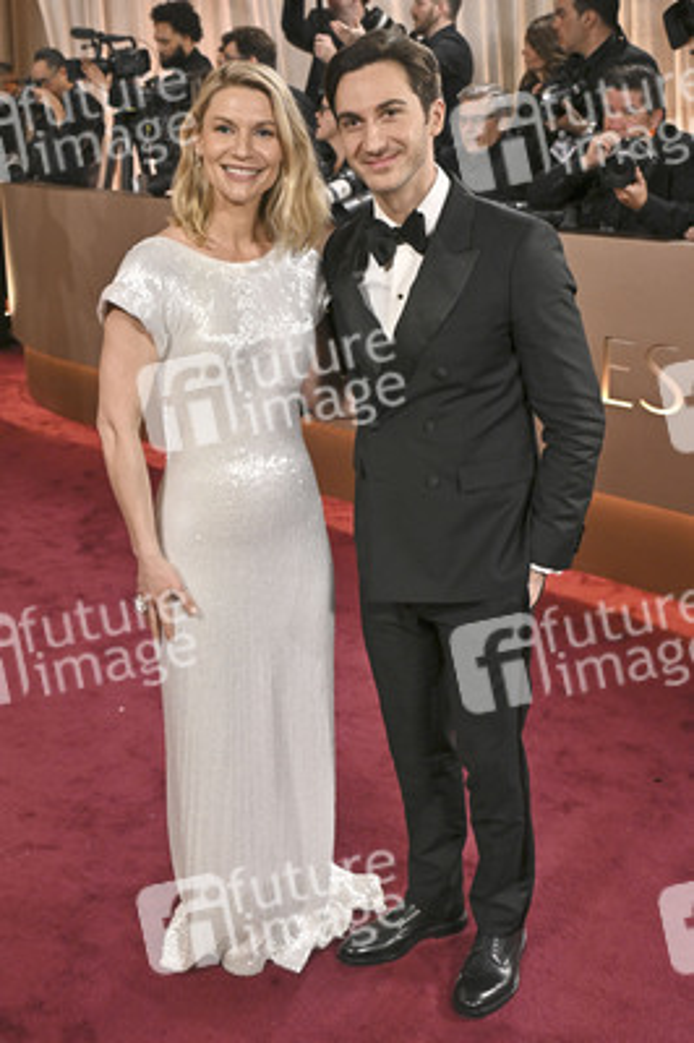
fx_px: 1101
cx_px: 347
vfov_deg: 50.7
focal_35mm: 38
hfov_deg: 35.0
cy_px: 522
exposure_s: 1/320
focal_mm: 38
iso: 2500
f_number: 5.6
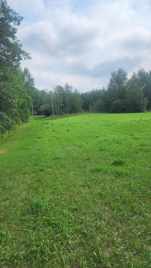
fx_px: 185
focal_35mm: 26
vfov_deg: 71.9
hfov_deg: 44.3
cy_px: 132
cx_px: 69
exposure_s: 1/1453
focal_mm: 6.4
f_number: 1.8
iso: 12
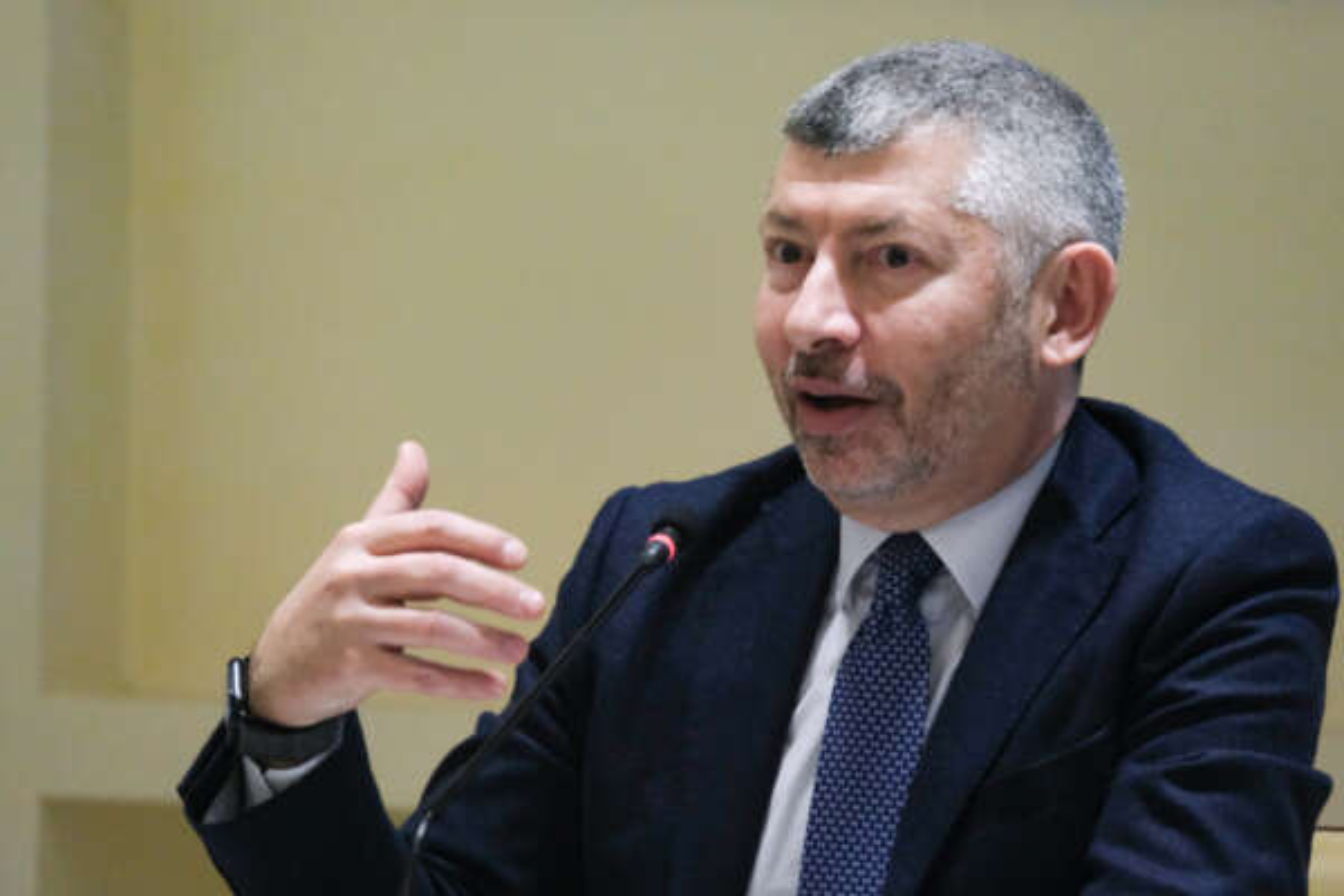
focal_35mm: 502
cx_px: 672
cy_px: 448
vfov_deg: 2.7
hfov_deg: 4.1
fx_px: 18740
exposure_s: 1/125
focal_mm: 334.9
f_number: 5.4
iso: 6400
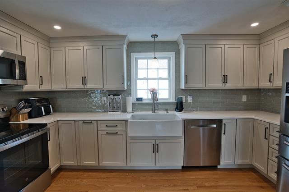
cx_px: 144
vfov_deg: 70.4
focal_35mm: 17
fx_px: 136
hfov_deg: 93.3
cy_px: 96
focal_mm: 17
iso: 400
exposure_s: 1/160
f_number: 4
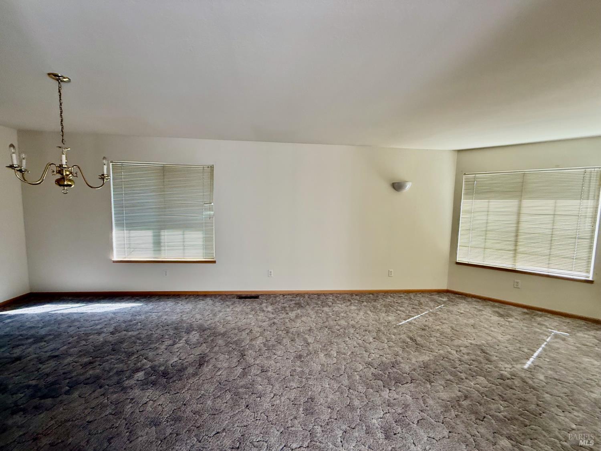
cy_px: 226
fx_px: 243
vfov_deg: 85.7
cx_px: 300
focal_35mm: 14
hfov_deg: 102.1
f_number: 2.2
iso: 160
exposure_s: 1/99
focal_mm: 2.22
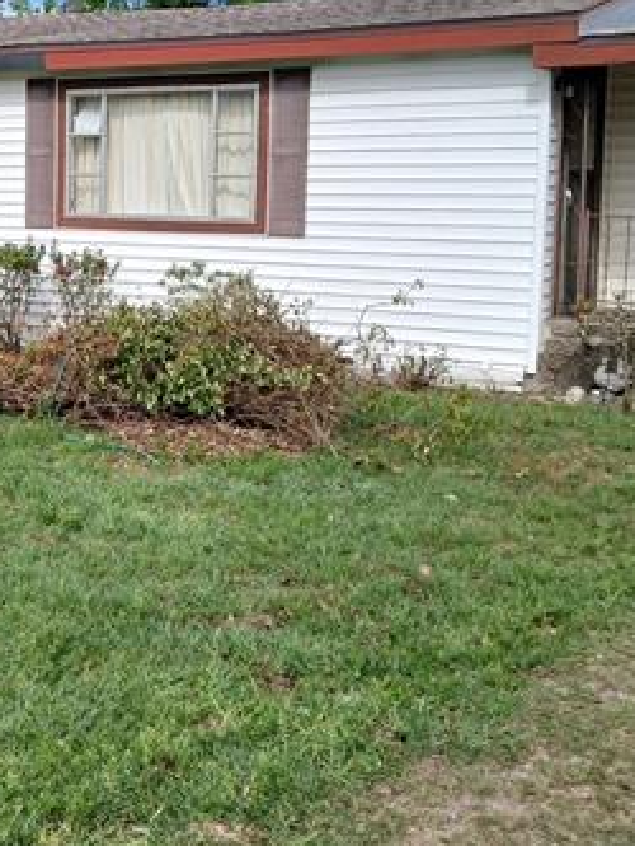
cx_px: -15
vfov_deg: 32.0
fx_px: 1467
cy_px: 323
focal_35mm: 60
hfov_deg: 23.3
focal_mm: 3.98
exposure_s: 1/782
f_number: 1.8
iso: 20
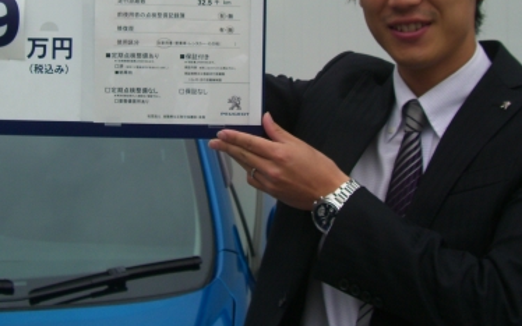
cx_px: 218
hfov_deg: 29.7
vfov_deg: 18.6
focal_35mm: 69
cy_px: 38
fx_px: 982
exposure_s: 1/100
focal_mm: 7.9
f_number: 5.6
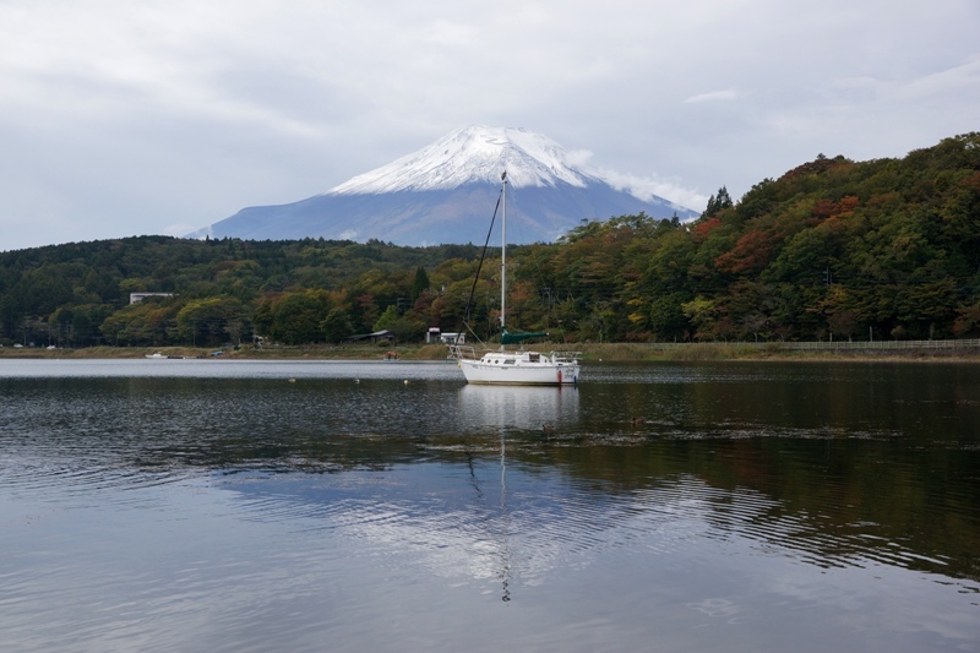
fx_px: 1225
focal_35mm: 45
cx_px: 490
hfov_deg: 43.6
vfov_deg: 29.9
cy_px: 326
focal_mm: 30
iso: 200
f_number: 8
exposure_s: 1/640
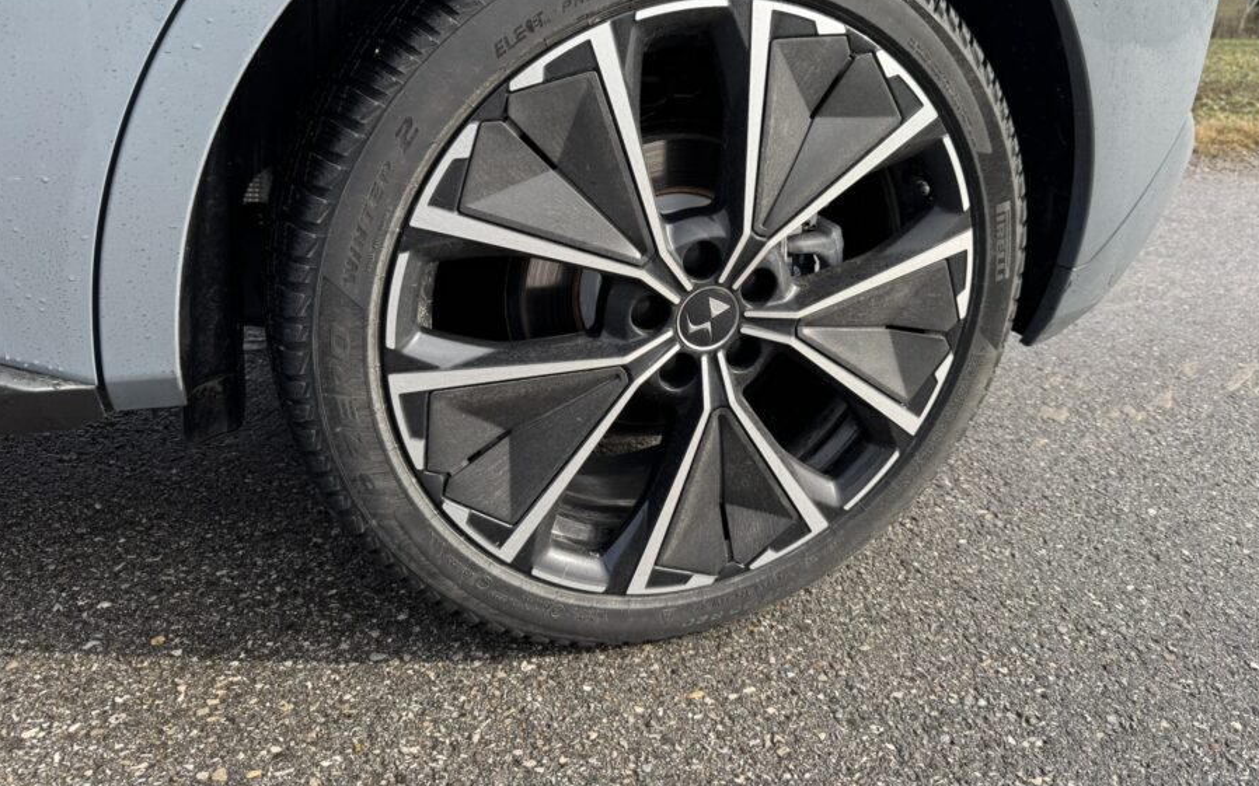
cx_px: 665
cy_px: 251
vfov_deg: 42.5
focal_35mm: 29
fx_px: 995
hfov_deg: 64.6
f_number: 1.78
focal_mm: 6.76
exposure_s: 1/876
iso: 80
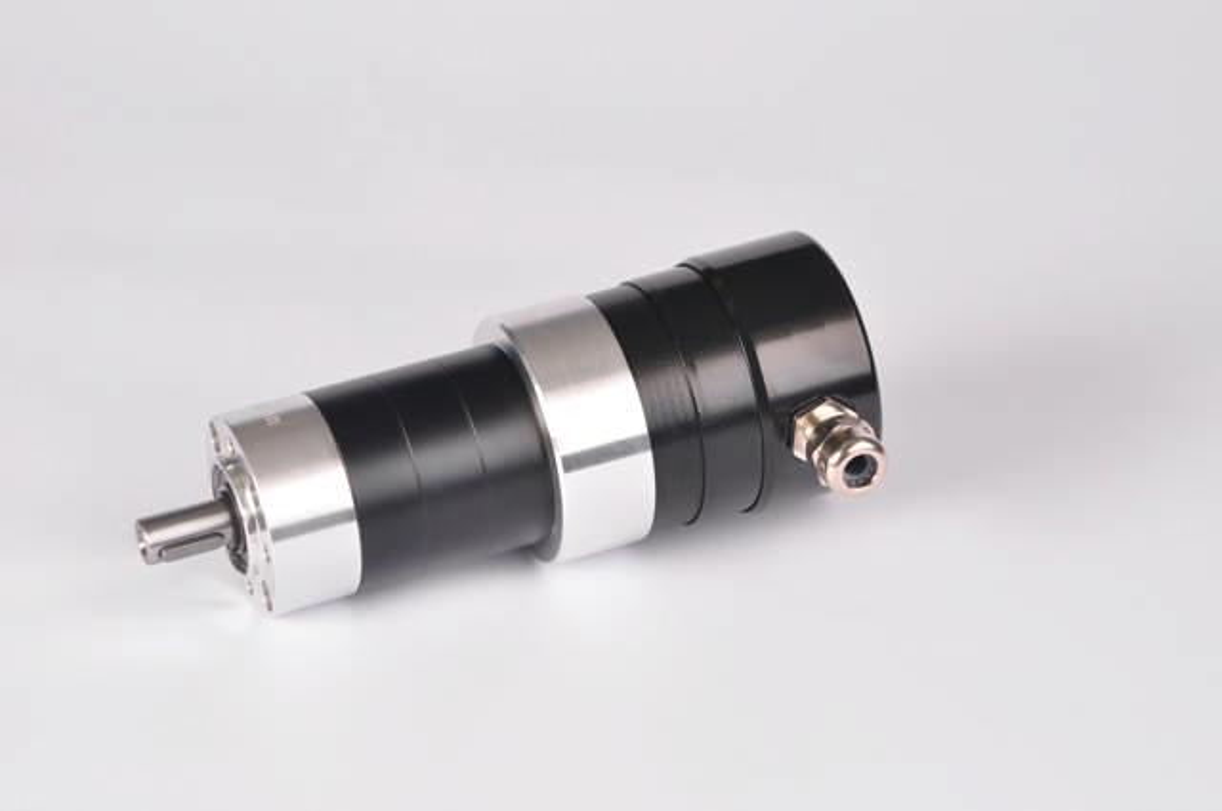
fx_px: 3966
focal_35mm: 117
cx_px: 611
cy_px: 406
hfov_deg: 17.5
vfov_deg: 11.7
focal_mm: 78
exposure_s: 1/125
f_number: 20
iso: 200
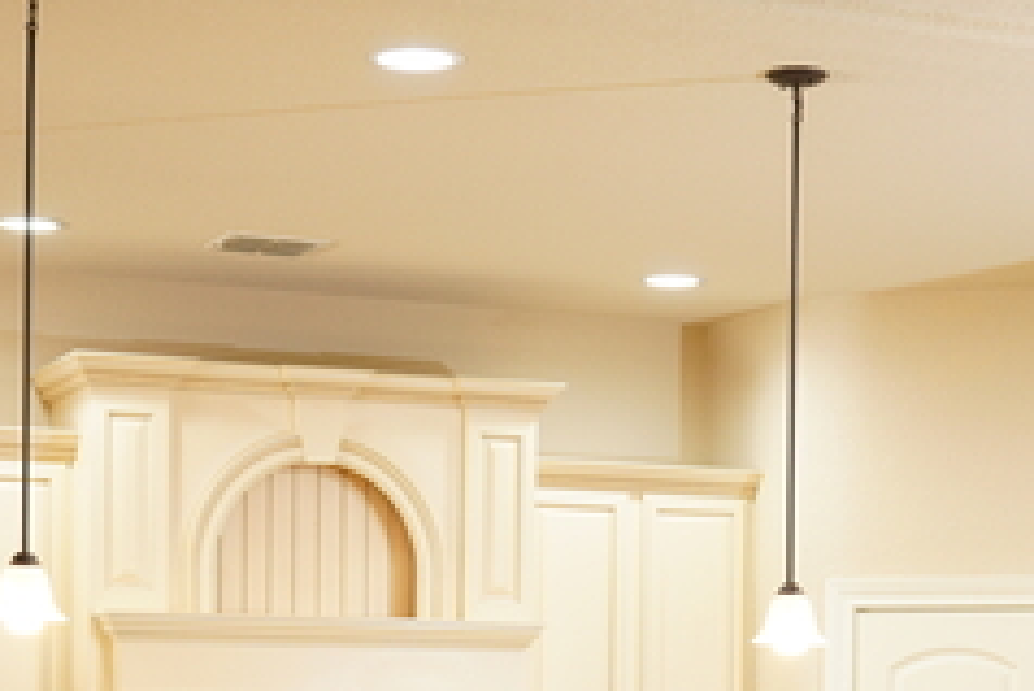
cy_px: 802
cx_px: 478
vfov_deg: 14.2
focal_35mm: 94
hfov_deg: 21.7
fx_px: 2701
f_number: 2.8
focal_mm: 35
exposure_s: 1/100
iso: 1000
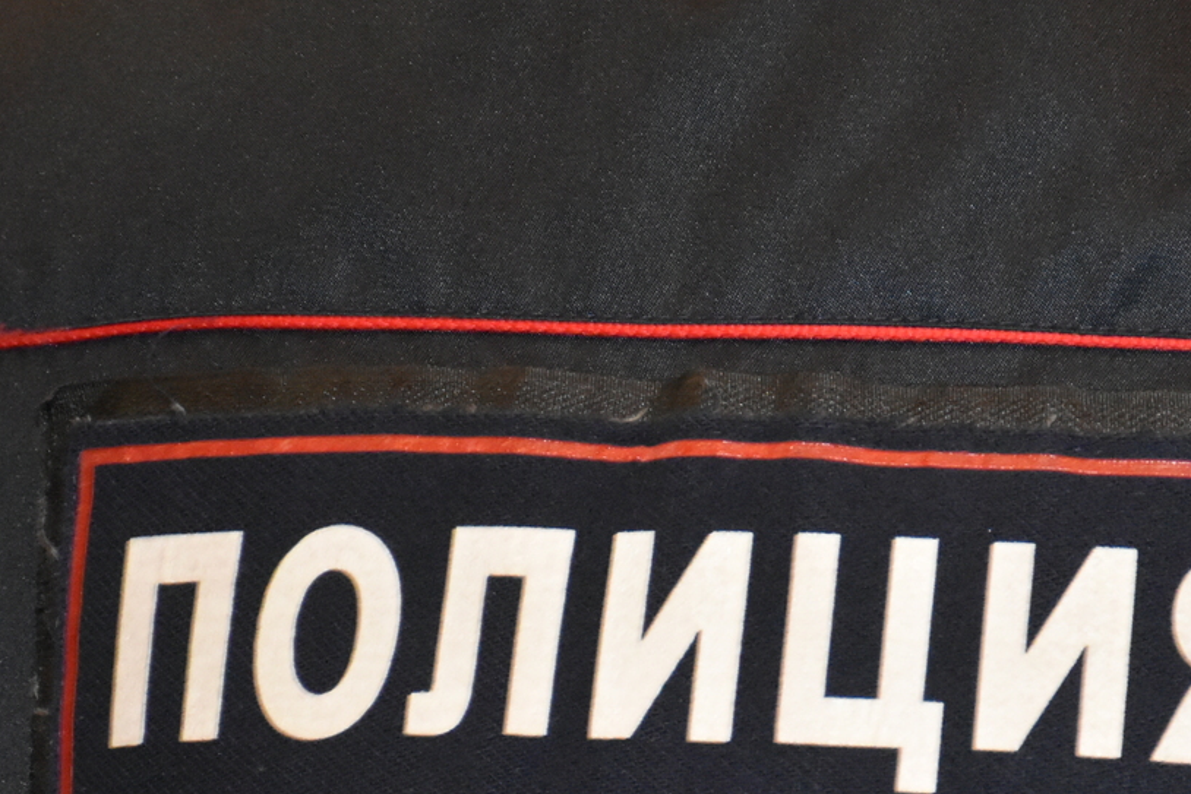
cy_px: 712
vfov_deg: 5.8
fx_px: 7809
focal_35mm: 236
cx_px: 929
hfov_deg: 8.7
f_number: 5.3
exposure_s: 1/60
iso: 4500
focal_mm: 80
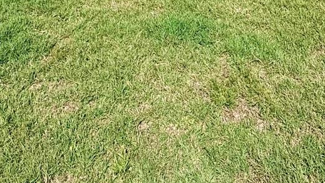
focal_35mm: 47
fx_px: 405
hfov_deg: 43.7
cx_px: 149
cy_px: -167
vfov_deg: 18.4
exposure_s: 1/3663
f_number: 2.2
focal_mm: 2.22
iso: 50
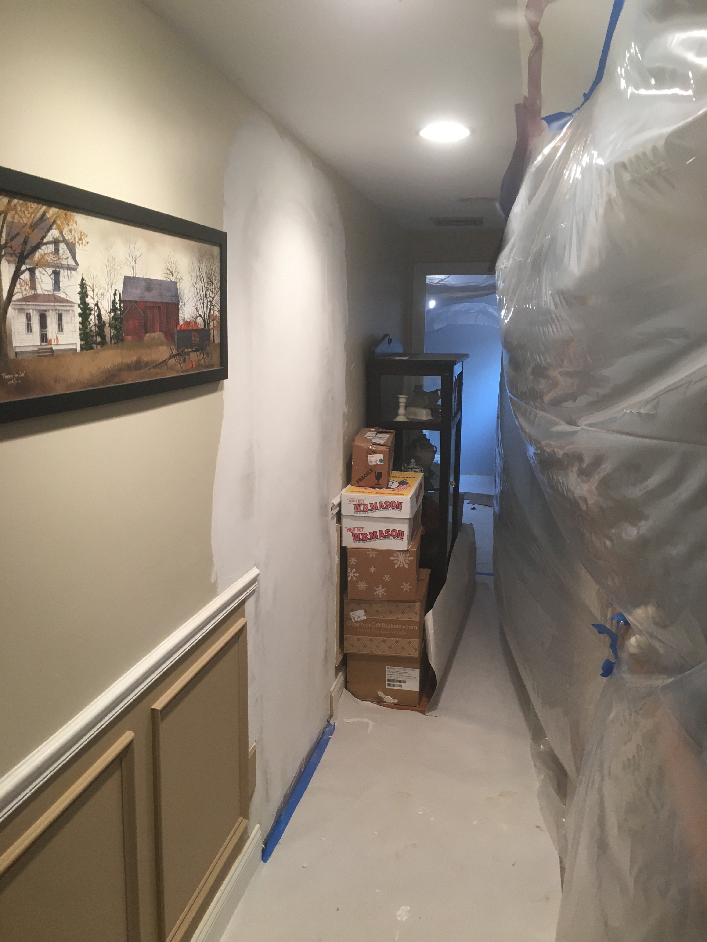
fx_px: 790
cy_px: 471
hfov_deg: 48.2
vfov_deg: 61.7
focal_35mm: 29
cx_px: 354
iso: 50
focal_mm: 4.15
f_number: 2.2
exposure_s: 1/30
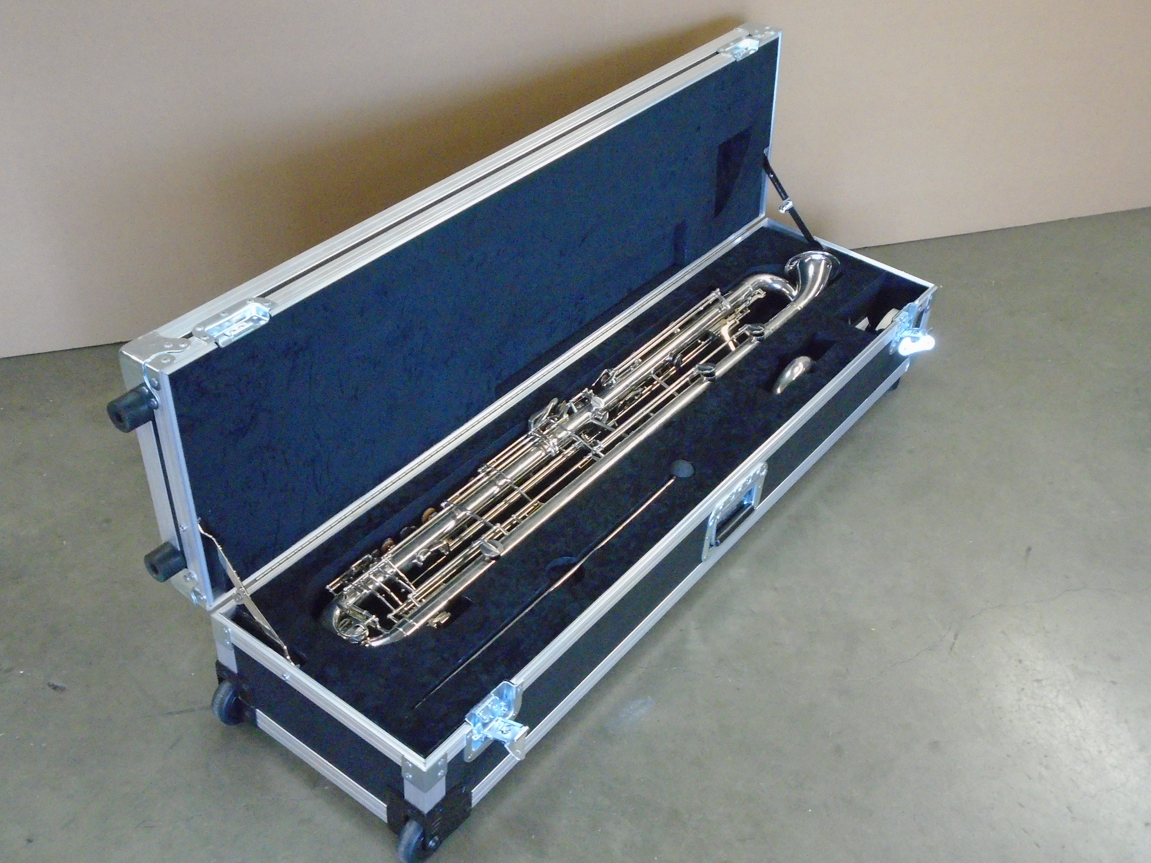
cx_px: 584
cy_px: 437
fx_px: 1230
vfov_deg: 38.7
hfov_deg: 50.1
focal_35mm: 37
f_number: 3.8
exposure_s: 1/25
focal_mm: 6.4
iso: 800
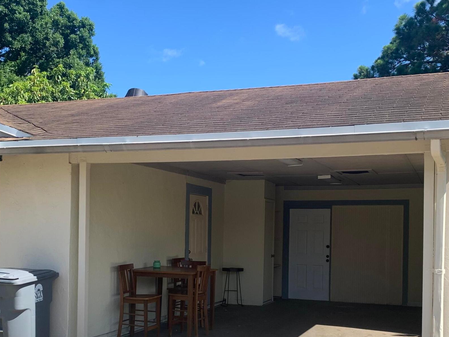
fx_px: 610
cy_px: 237
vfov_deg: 30.5
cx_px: 190
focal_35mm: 47
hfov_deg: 40.3
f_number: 1.8
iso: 25
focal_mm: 4.25
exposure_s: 1/1332
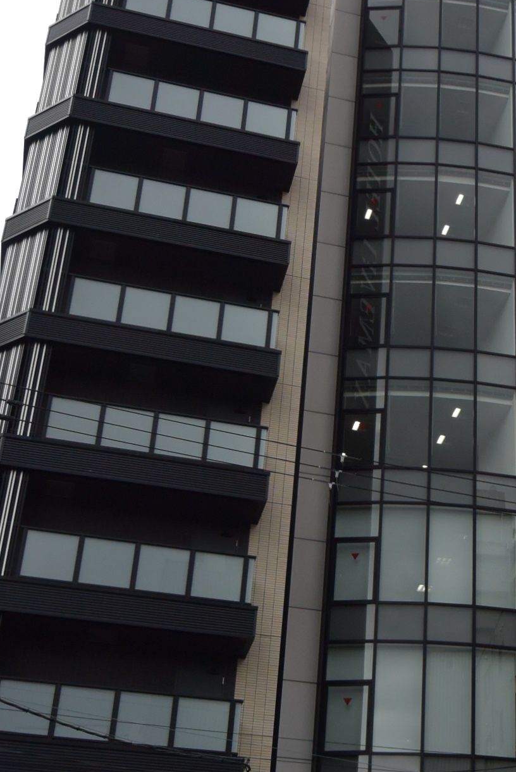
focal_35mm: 62
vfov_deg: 32.3
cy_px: 433
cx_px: 491
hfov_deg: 21.3
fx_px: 1330
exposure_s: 1/500
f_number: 5
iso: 200
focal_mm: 11.1
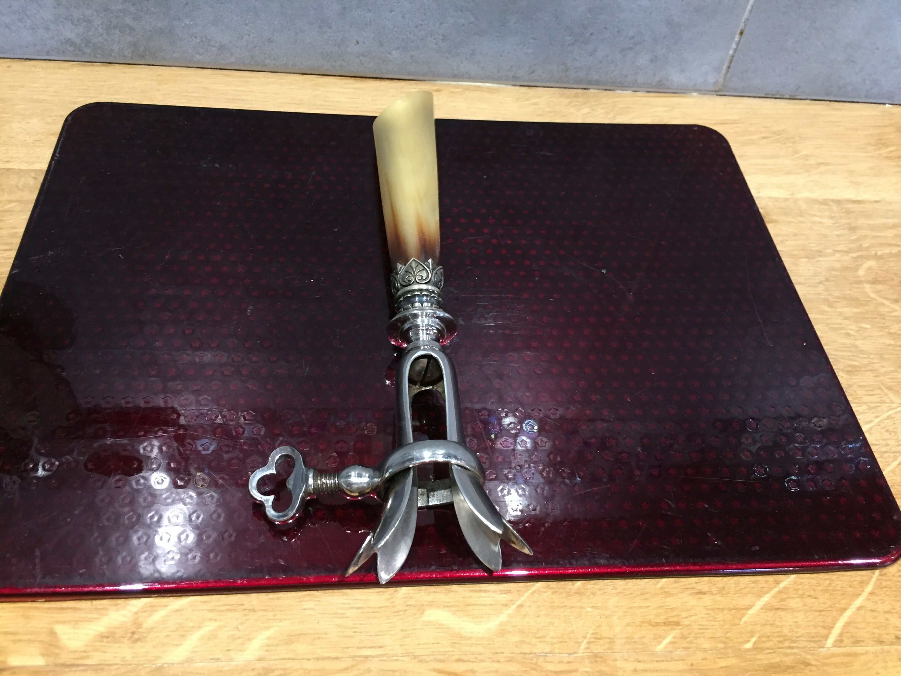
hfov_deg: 61.7
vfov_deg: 48.2
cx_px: 450
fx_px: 755
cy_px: 338
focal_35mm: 29
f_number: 2.2
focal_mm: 4.15
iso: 250
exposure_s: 1/33
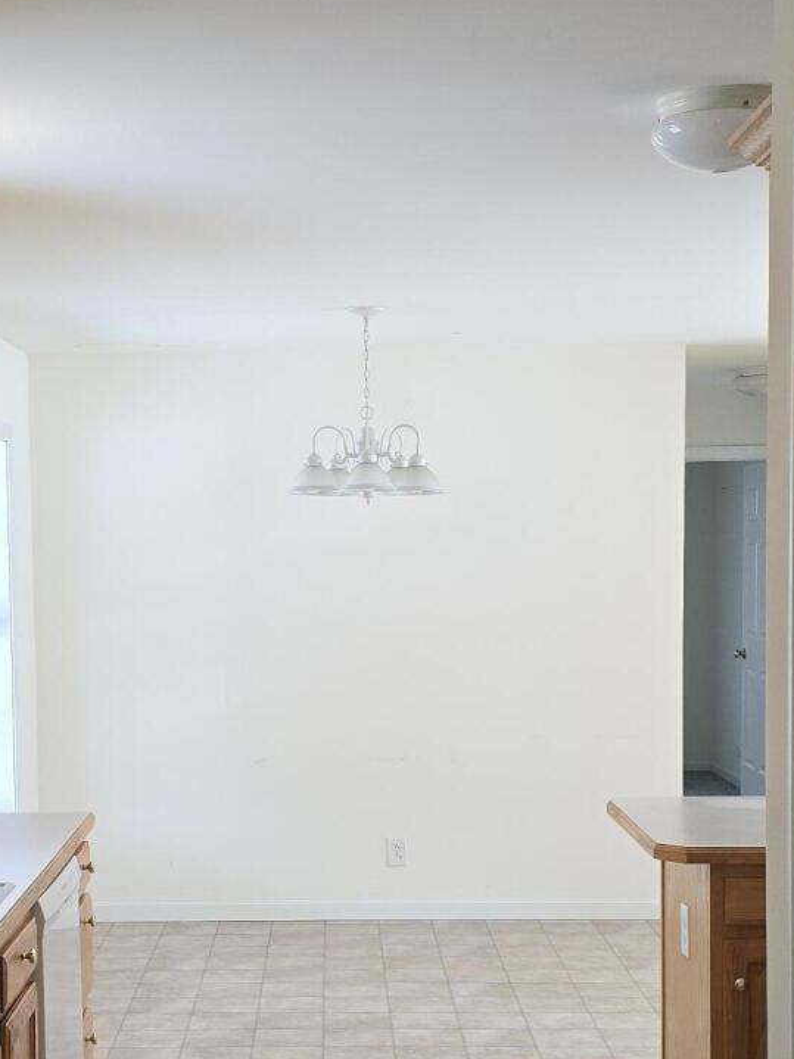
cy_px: 732
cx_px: 271
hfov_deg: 22.8
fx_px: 1958
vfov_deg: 30.0
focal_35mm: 64
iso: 64
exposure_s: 1/60
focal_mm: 6.3
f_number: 1.7
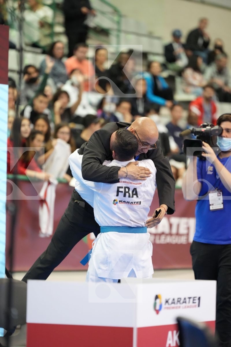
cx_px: 116
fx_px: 1925
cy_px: 174
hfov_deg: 6.9
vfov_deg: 10.3
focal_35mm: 200
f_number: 2.8
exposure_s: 1/1000
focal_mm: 200
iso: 6400
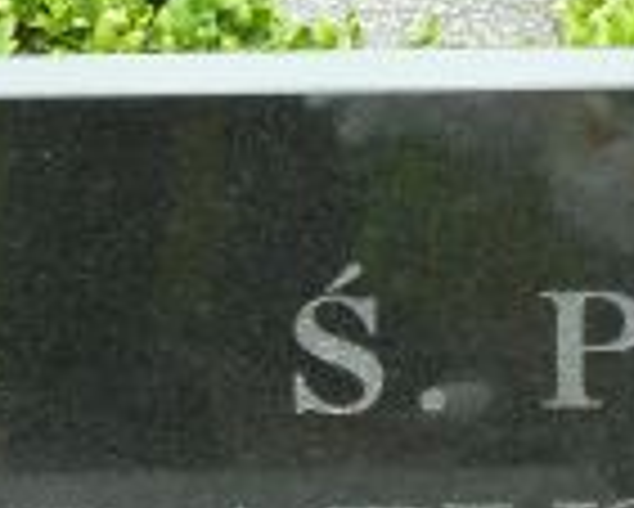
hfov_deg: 5.3
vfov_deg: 4.2
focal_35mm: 368
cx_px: 225
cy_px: 926
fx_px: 6910
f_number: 4.2
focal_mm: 13.7
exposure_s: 1/50
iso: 80
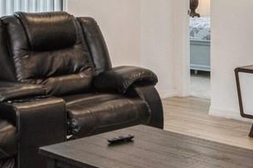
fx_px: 548
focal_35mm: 78
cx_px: 232
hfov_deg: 25.1
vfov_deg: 17.2
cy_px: 17
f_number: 9
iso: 400
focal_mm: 10
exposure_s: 1/15
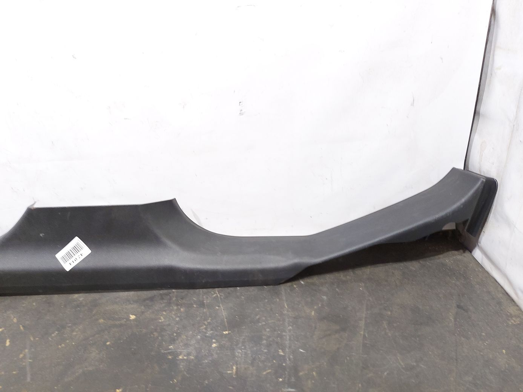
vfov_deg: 56.8
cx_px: 262
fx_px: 363
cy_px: 196
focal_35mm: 24
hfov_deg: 71.6
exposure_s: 1/33
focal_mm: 5.23
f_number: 1.8
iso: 250
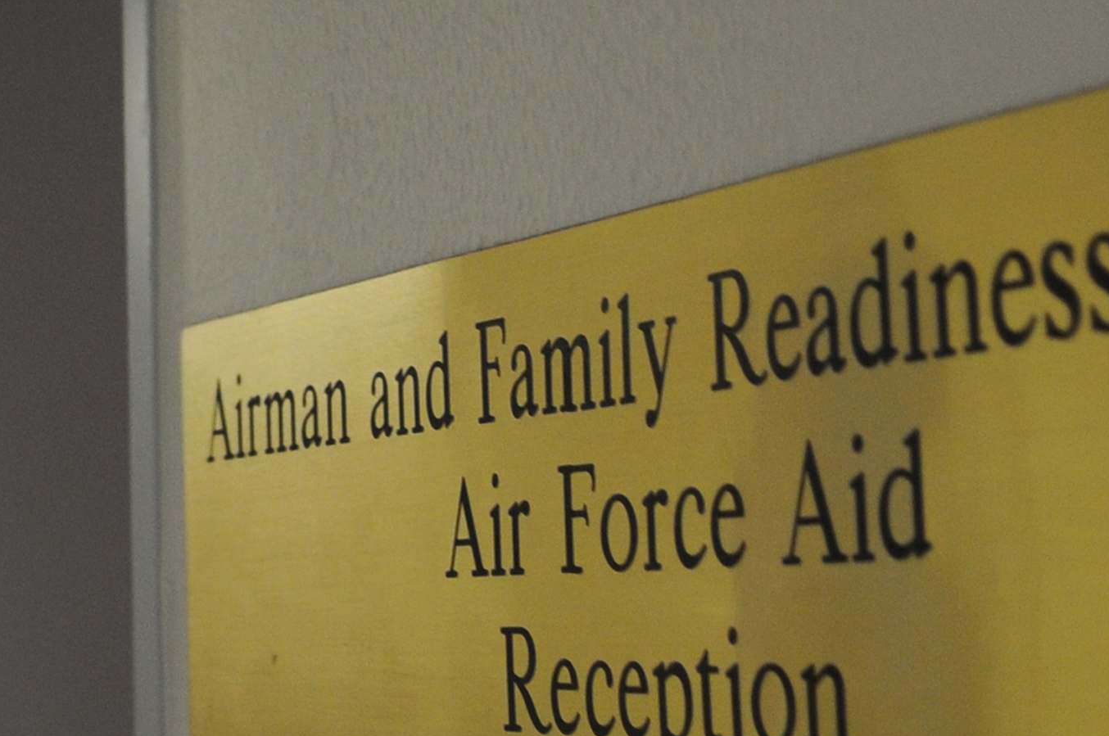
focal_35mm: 95
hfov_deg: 20.5
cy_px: 169
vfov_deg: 14.3
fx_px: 2923
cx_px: -121
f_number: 2.8
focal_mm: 20
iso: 320
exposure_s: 1/40
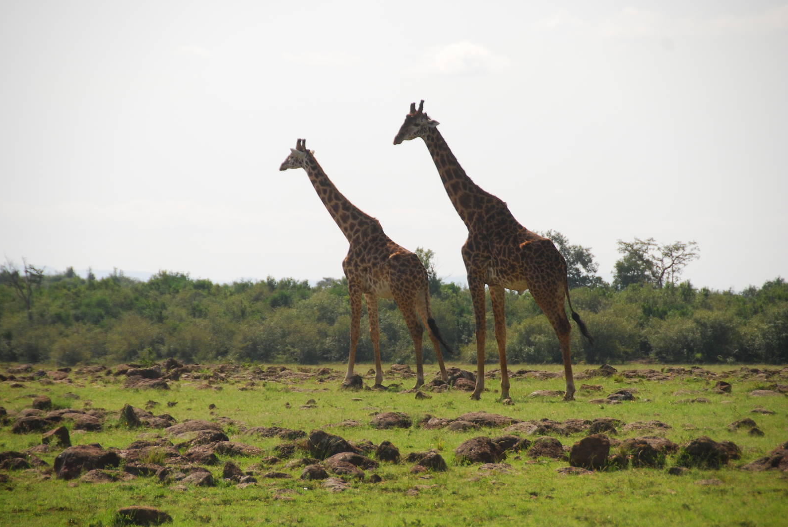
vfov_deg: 5.4
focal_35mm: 257
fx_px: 5632
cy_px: 264
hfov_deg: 8.0
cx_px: 392
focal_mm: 170
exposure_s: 1/320
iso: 200
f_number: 5.6
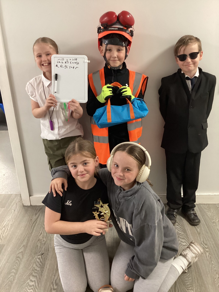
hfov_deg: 45.4
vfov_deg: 58.4
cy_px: 146
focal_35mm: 31
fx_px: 261
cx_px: 110
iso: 320
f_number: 2.4
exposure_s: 1/33
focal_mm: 3.3
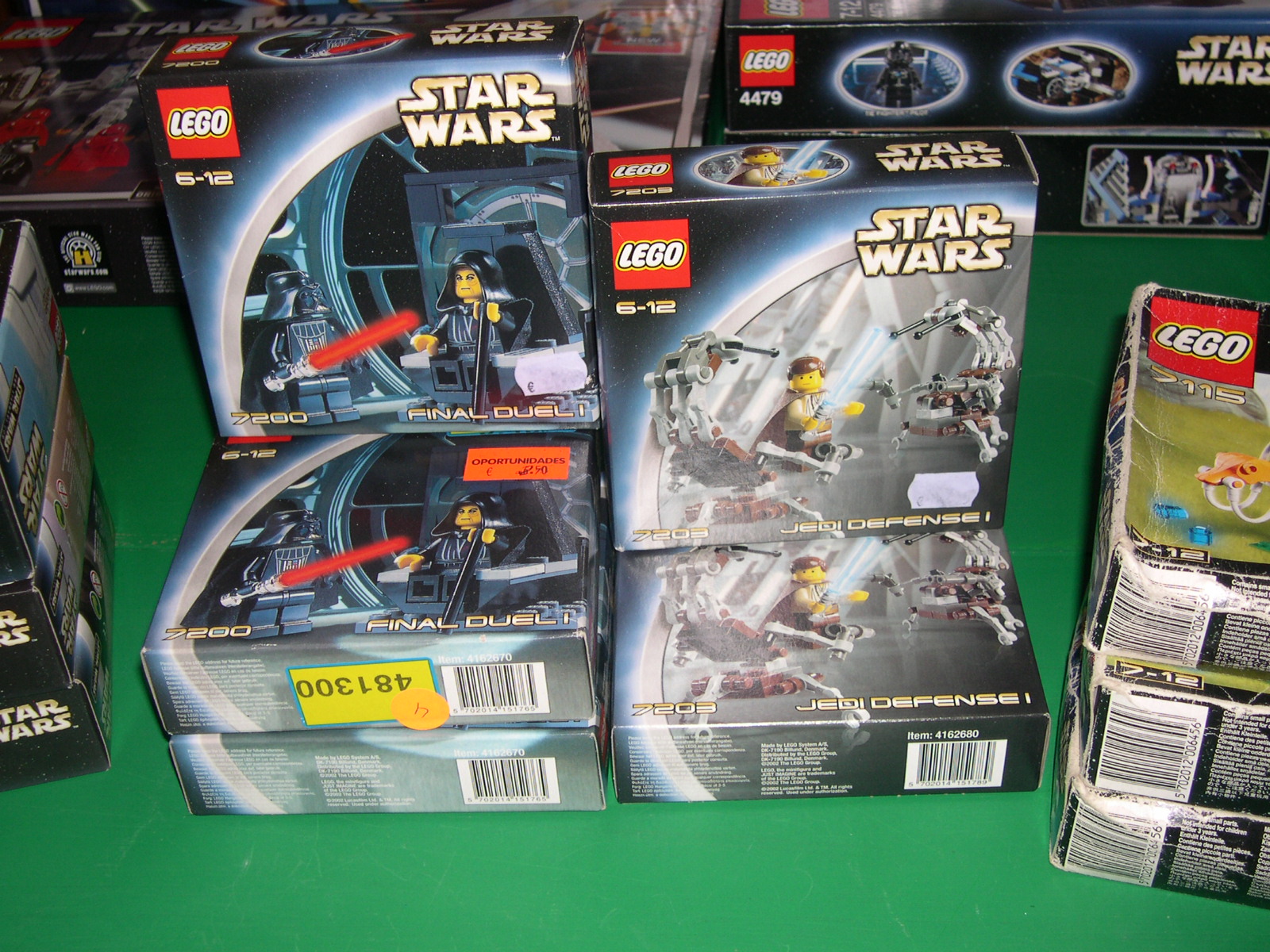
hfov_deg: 44.8
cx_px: 635
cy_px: 476
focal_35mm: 42
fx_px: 1541
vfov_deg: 34.3
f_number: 2.9
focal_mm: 9
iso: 100
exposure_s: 1/60
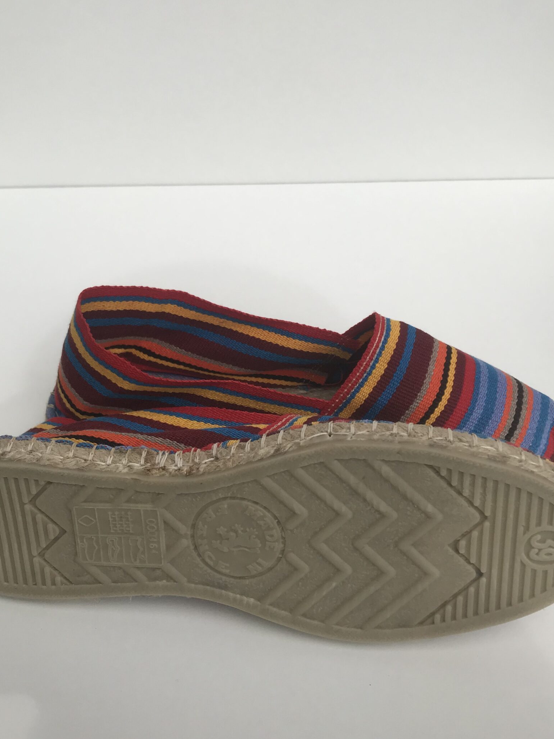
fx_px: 747
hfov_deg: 40.7
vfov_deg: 52.6
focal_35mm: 35
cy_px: 374
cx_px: 282
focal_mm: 3.99
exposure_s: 1/2336
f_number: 1.8
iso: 20
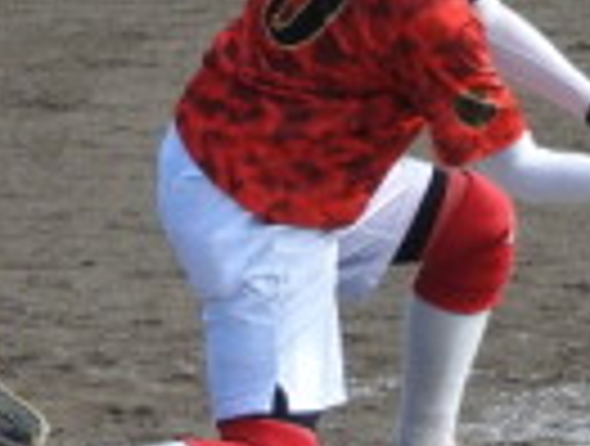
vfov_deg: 3.8
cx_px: 585
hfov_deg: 5.1
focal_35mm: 388
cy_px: 72
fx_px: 6631
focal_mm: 15.2
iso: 100
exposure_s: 1/500
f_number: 4.5
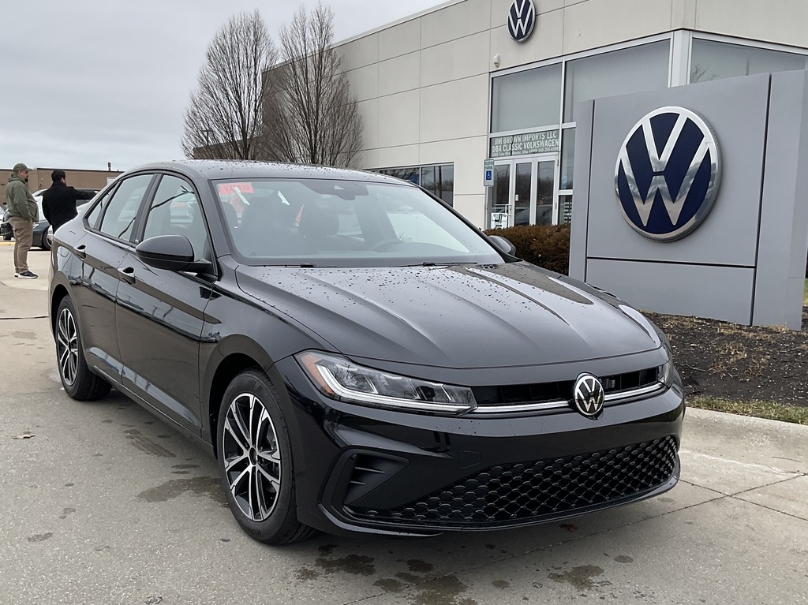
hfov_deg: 61.7
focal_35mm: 29
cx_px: 404
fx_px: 677
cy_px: 302
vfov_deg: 48.2
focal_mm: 3
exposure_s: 1/593
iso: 16
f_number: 1.8
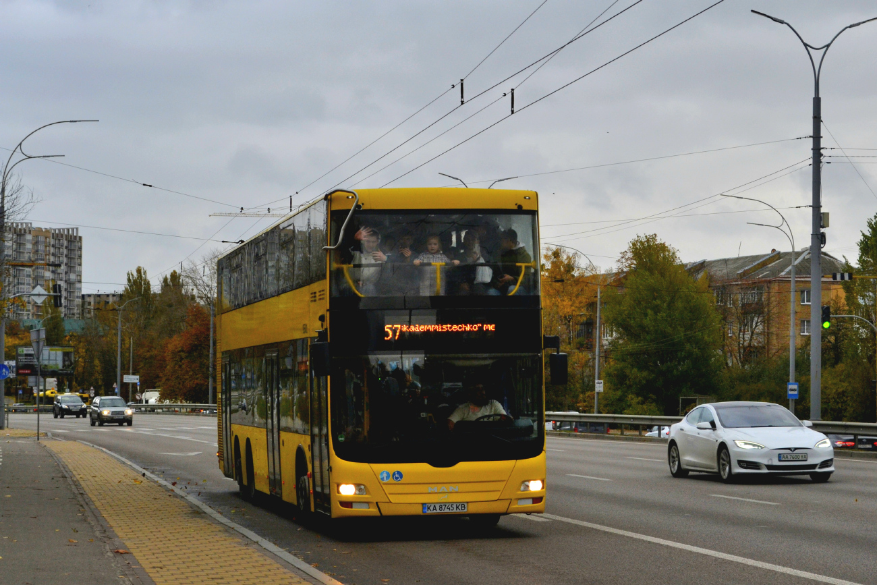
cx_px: 438
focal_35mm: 82
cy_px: 292
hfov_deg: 24.6
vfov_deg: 16.6
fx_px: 2010
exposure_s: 1/323
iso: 400
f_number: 9
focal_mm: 55
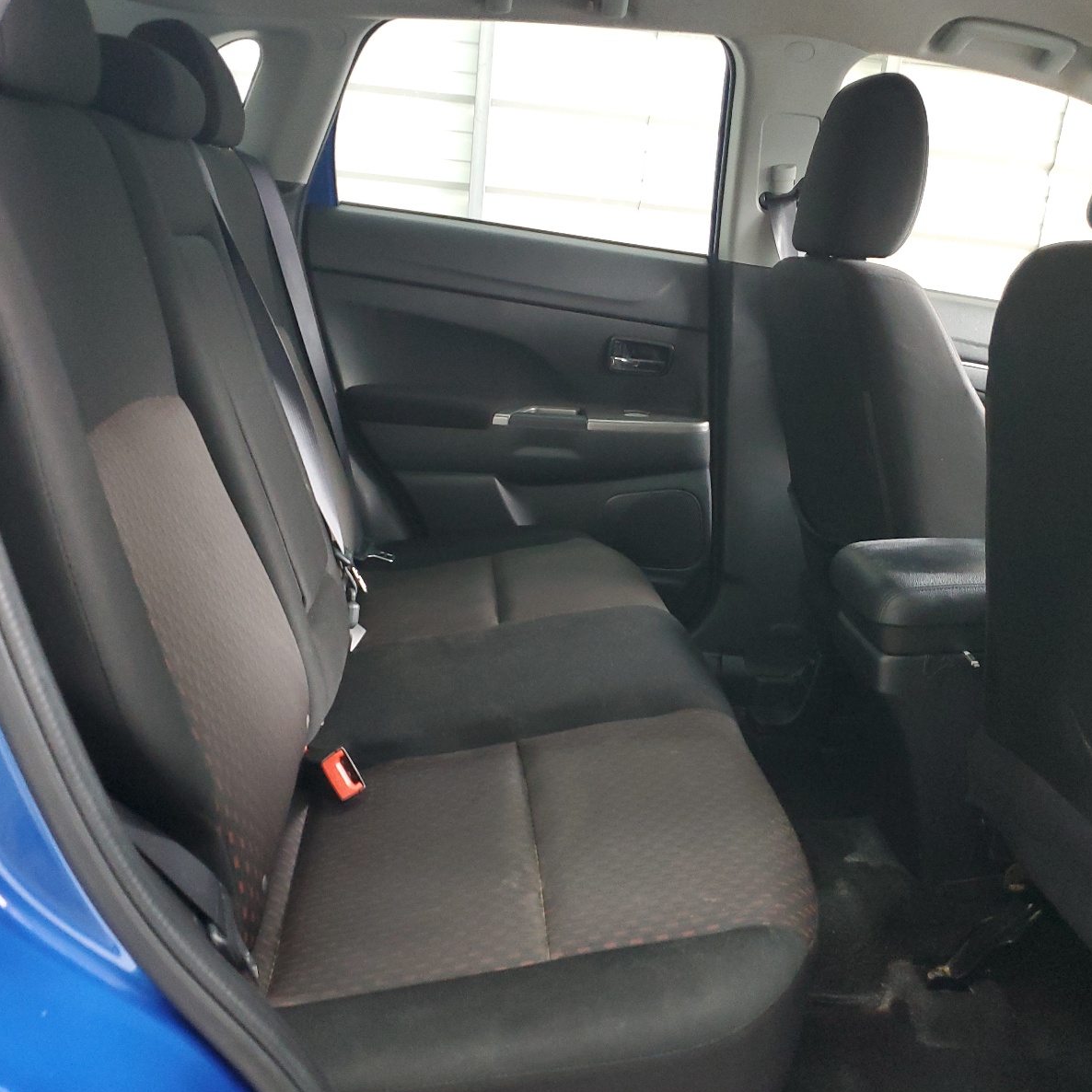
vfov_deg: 52.5
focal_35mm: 31
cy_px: 550
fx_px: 1106
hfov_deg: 52.5
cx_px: 588
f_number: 1.5
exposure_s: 1/30
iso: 285
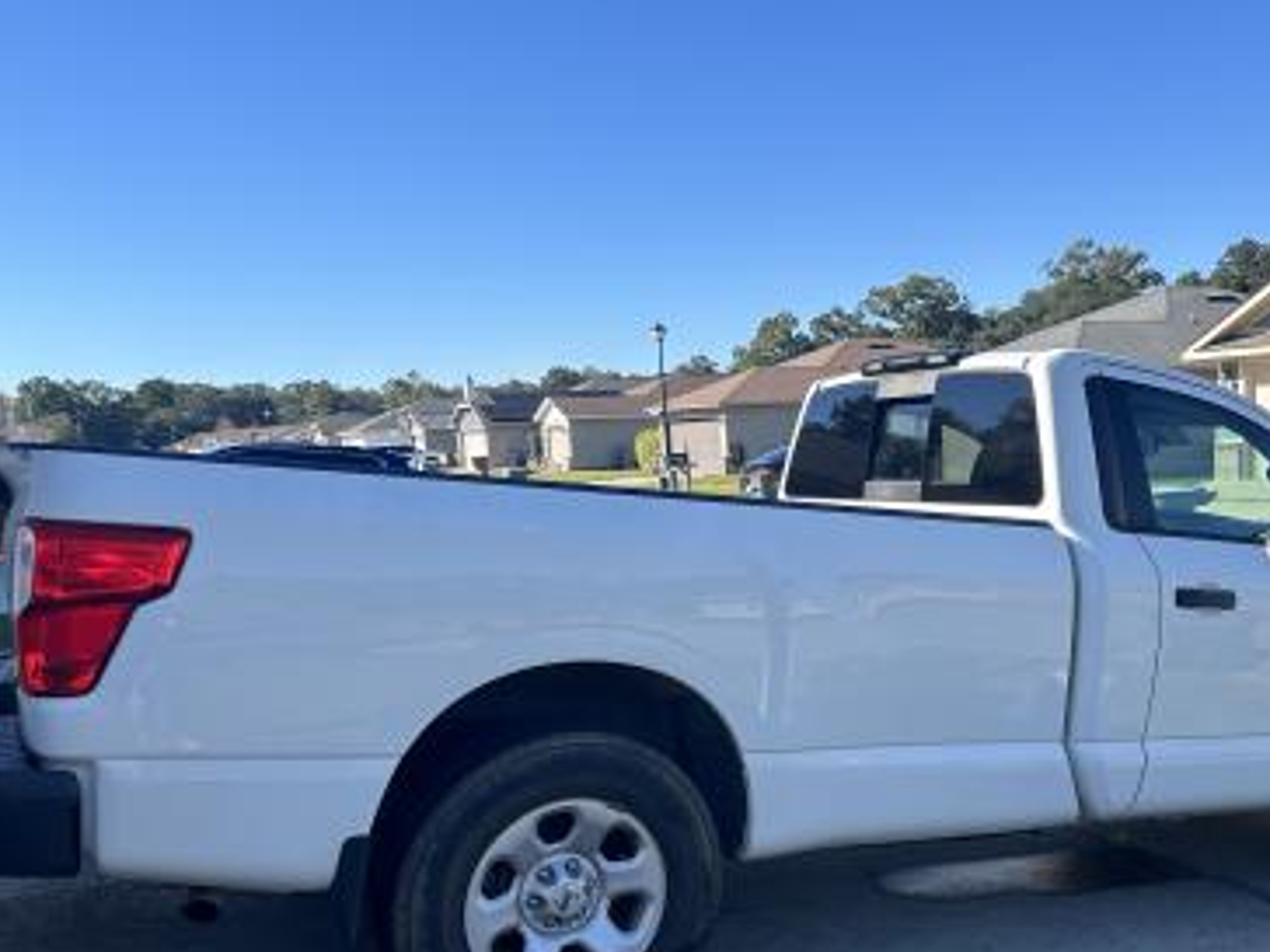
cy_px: 610
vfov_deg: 39.3
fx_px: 1321
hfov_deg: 50.7
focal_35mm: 36
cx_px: 816
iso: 50
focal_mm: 5.7
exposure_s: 1/2571
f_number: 1.5
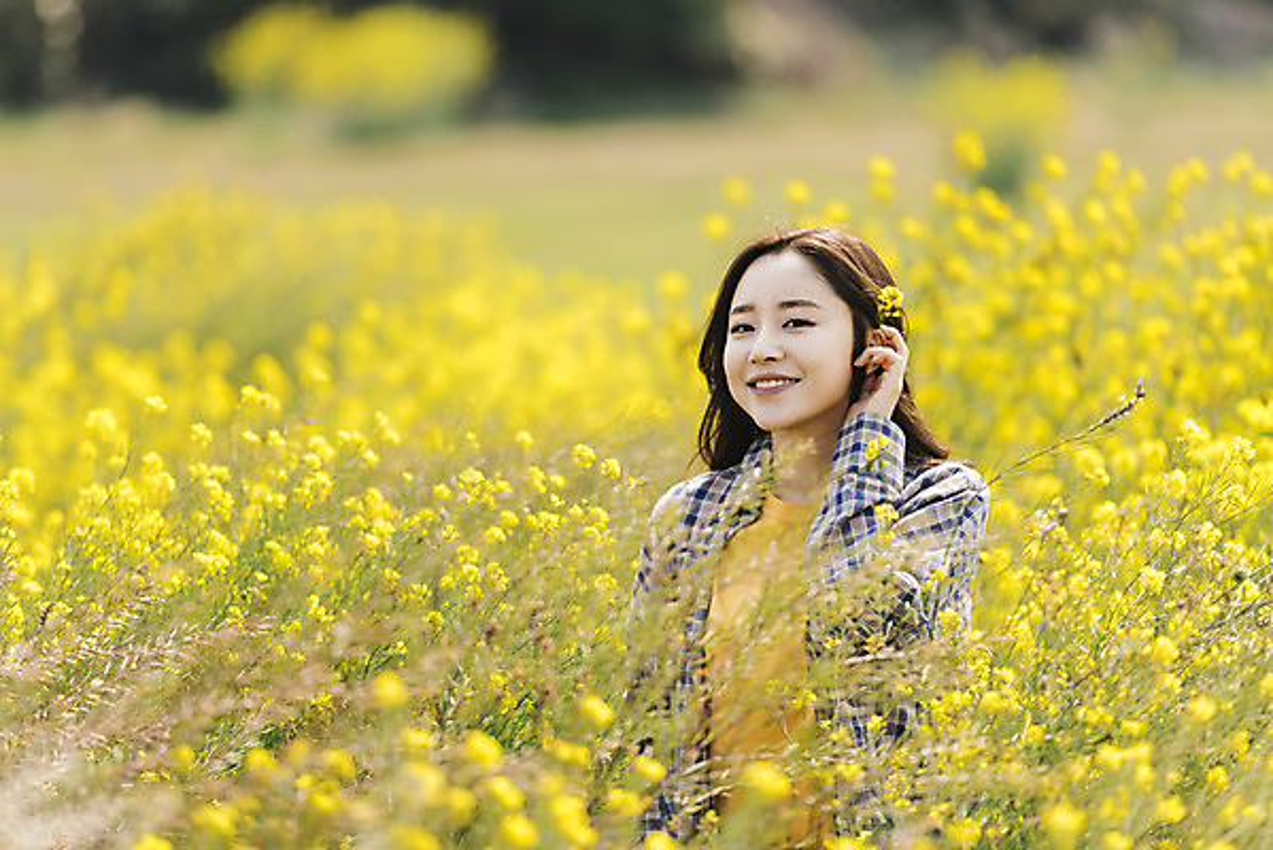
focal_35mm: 200
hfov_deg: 10.3
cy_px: 425
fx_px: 7075
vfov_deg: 6.9
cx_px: 636
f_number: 2.8
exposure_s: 1/1000
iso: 100
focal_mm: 200
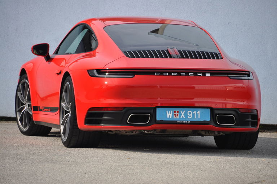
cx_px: 138
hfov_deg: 6.9
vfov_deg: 4.6
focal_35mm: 300
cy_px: 92
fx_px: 2305
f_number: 6.3
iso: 500
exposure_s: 1/400
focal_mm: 200
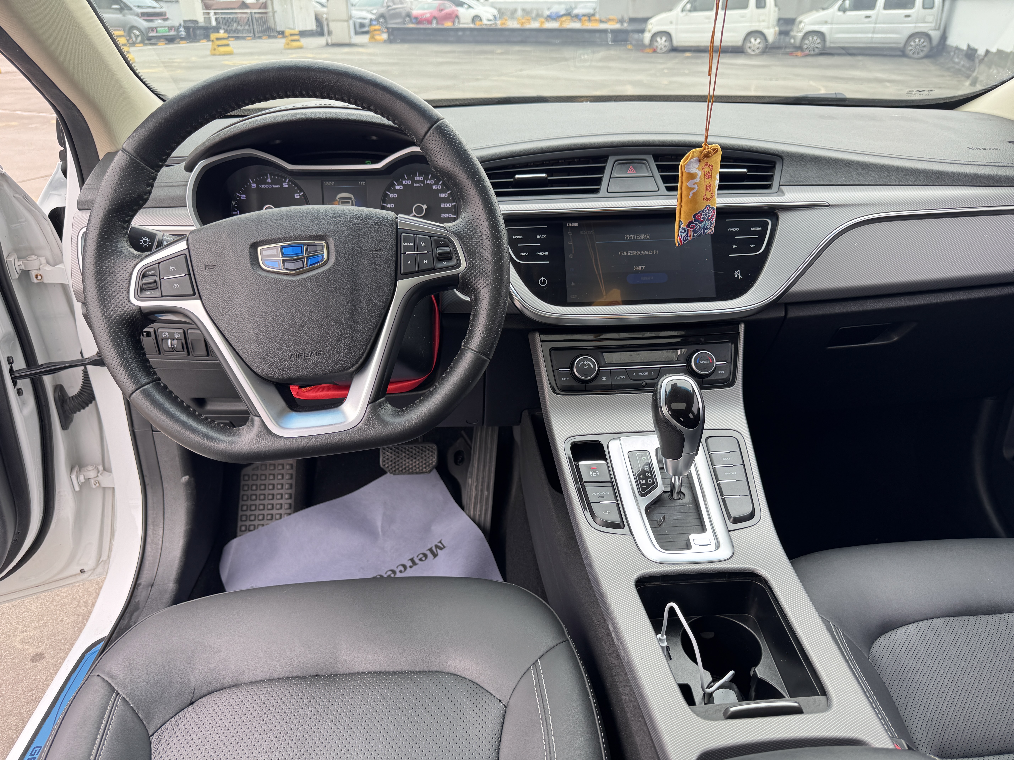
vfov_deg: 56.8
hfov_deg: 71.6
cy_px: 380
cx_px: 507
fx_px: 703
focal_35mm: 24
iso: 64
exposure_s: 1/156
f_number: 1.78
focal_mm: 6.76
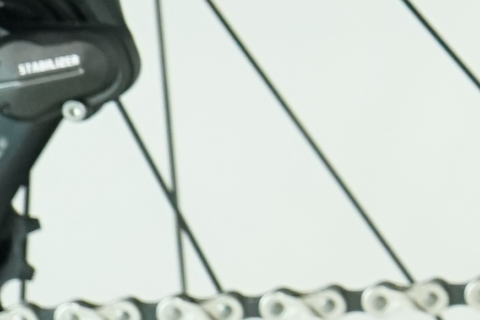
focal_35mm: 296
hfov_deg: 6.6
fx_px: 3946
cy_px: -131
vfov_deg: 4.6
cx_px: 1180
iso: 1600
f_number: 5.6
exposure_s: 1/200
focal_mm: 43
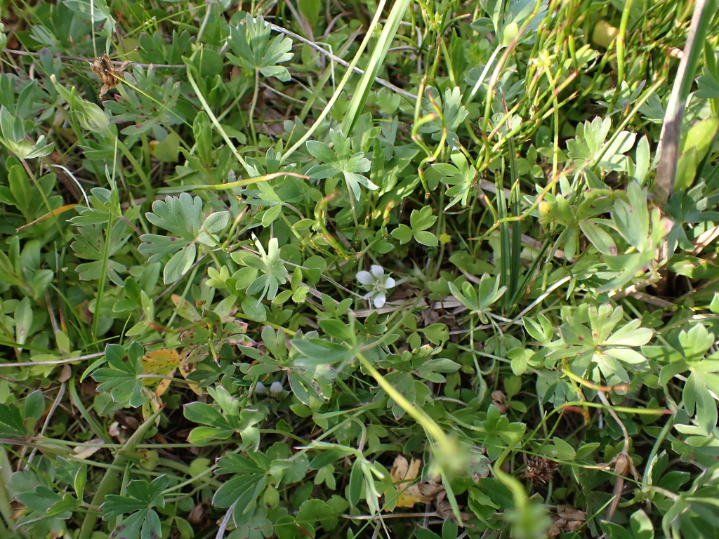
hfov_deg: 60.0
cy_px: 270
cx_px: 360
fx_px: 623
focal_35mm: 30
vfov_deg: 46.8
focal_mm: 5.4
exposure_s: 1/125
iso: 100
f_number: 2.3
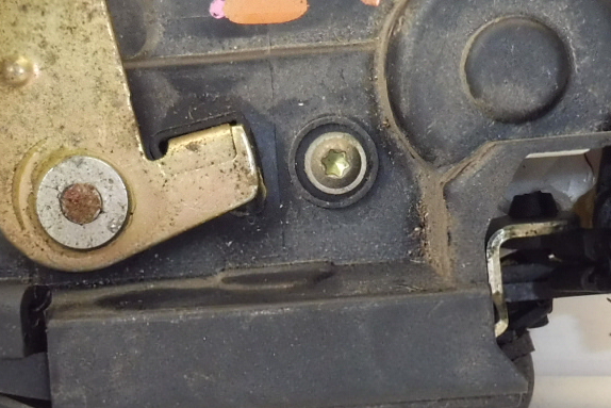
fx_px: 1511
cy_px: 199
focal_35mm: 89
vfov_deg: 15.4
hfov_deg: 22.8
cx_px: 220
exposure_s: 1/60
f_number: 3.5
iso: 200
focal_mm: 4.3
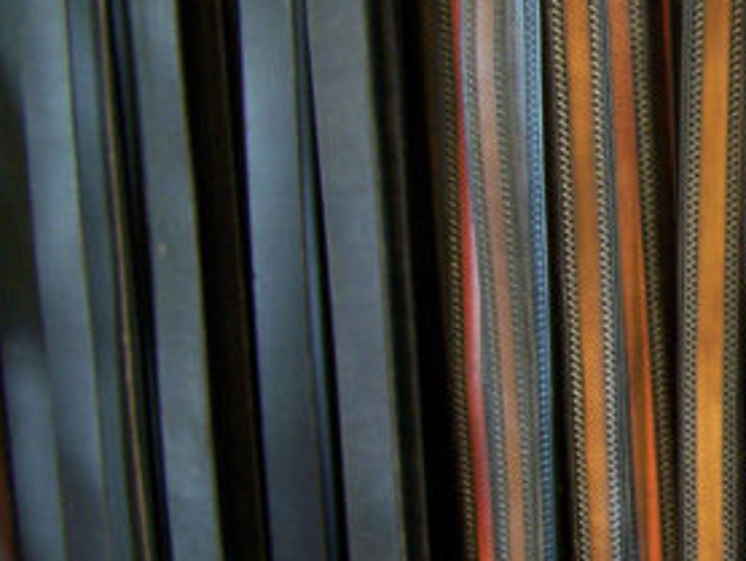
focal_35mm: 105
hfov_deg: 17.7
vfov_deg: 13.9
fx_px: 2265
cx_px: 918
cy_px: 546
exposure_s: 1/8
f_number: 2.8
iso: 160
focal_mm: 6.3
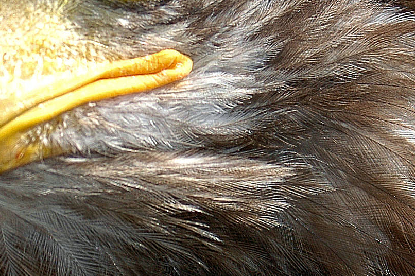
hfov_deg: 4.6
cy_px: 112
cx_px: 118
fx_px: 5160
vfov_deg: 3.1
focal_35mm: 448
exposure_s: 1/500
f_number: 7.1
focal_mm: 80
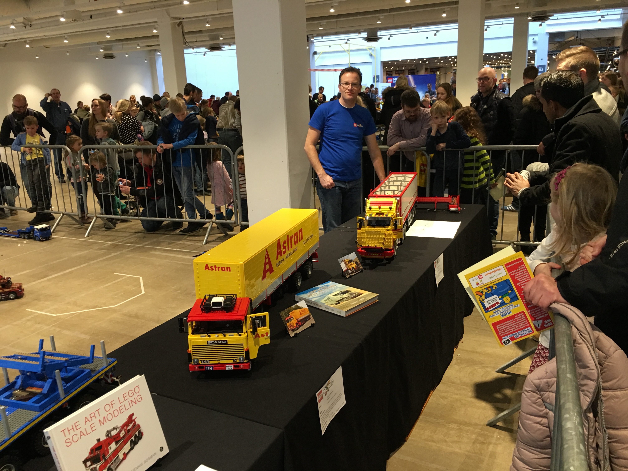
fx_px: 526
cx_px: 314
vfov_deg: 48.2
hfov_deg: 61.7
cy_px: 236
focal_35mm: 29
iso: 64
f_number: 2.2
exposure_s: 1/17
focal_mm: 4.15
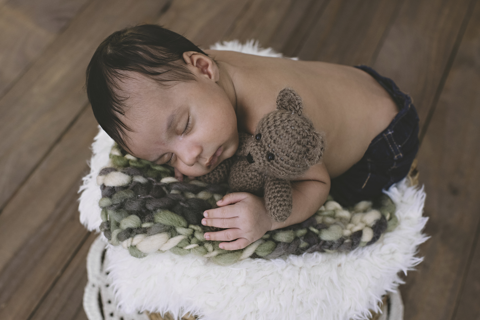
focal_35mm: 52
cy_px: 160
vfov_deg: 25.8
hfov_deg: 37.9
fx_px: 700
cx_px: 240
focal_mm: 35
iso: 500
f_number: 3.2
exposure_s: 1/200
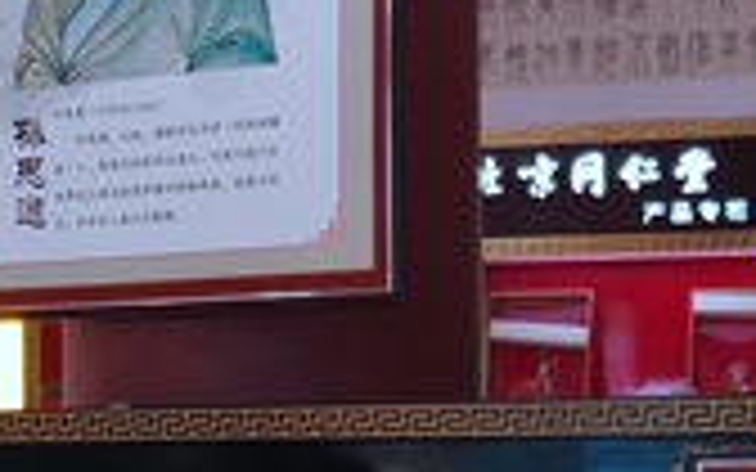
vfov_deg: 6.3
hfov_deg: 10.0
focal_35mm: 208
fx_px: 4286
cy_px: 425
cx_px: -76
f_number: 1.8
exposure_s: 1/50
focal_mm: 3.95
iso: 211
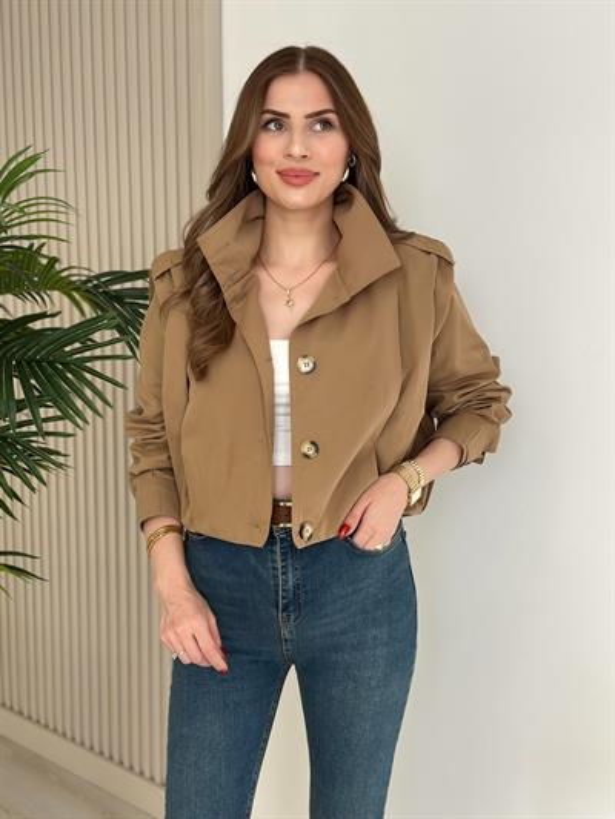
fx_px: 1137
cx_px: 308
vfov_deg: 39.6
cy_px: 410
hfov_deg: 30.3
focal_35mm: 48
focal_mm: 6.86
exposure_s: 1/236
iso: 80
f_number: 1.78
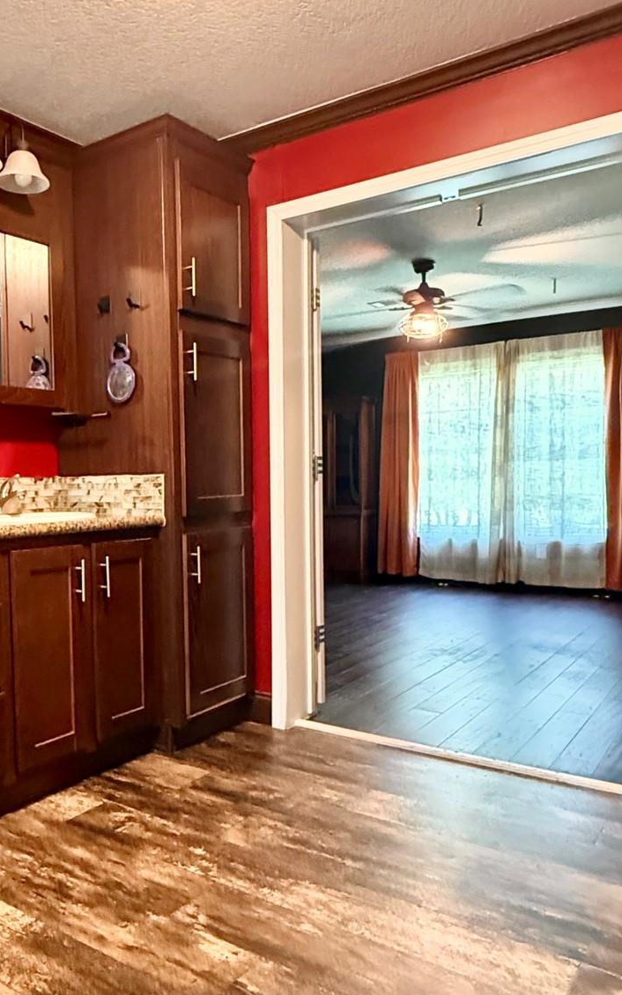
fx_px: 570
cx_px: 153
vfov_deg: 82.2
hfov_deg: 54.5
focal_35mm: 21
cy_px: 476
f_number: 2.2
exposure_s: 1/60
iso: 1250
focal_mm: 2.22
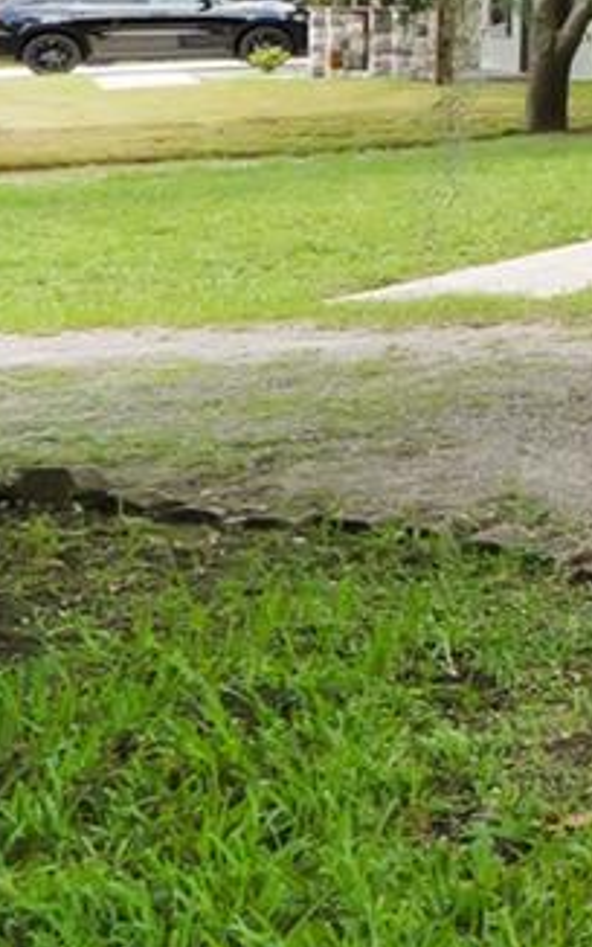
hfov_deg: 10.2
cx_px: 1918
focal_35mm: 80
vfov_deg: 24.4
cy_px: -55
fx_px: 2063
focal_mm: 16
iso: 500
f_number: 22
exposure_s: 1/50
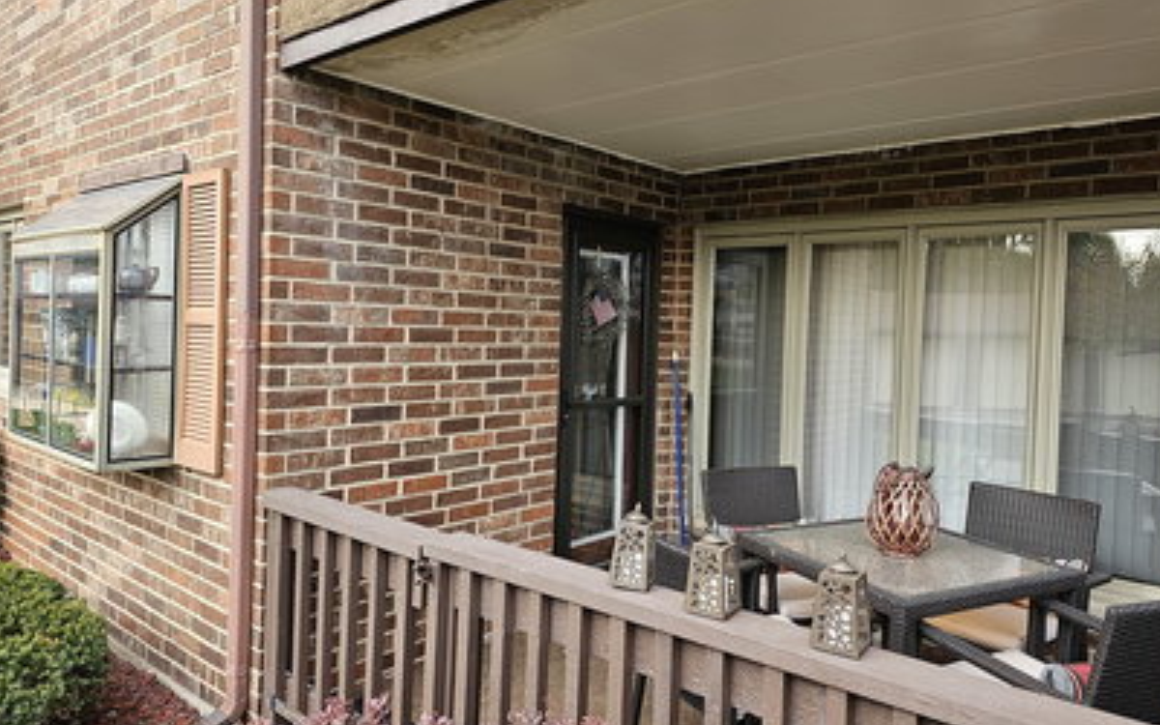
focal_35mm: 26
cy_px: 336
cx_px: 610
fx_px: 822
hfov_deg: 70.4
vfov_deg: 47.6
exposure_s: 1/180
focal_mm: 6.3
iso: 25
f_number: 1.7
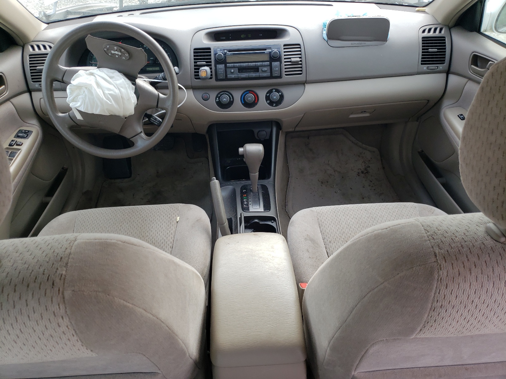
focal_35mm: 26
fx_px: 380
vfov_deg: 53.1
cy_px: 190
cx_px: 253
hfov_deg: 67.3
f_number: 1.5
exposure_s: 1/323
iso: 50
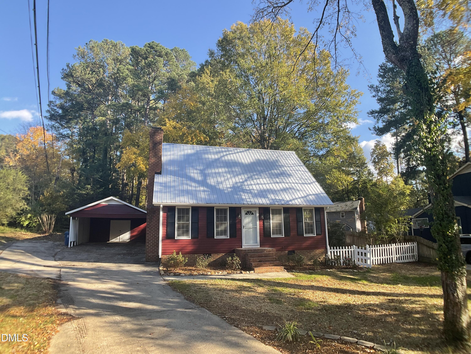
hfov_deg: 61.7
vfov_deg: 48.2
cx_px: 236
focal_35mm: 29
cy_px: 177
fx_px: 395
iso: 16
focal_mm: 3
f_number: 1.8
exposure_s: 1/465
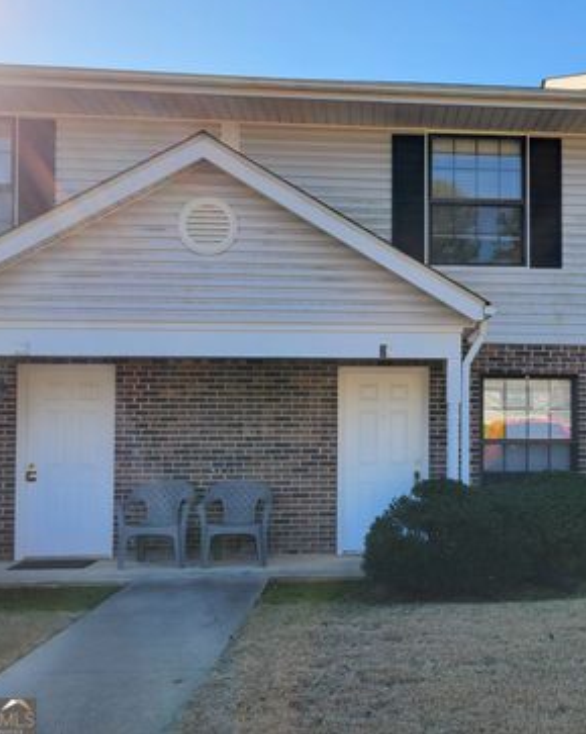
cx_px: 428
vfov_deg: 51.5
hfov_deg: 41.2
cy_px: 357
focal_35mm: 35
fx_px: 759
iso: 40
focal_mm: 5.4
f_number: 1.8
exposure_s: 1/1429
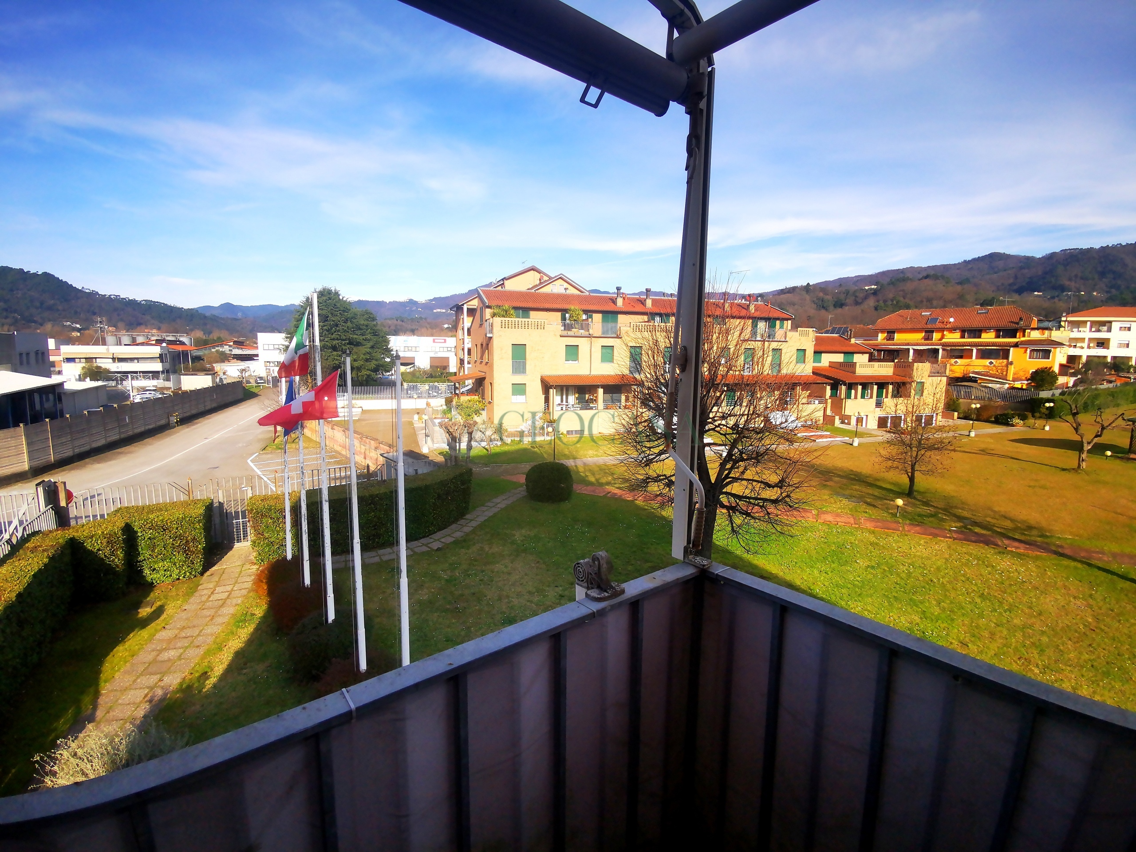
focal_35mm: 16
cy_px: 426
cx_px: 568
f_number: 2.2
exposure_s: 1/720
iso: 50
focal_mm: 2.35
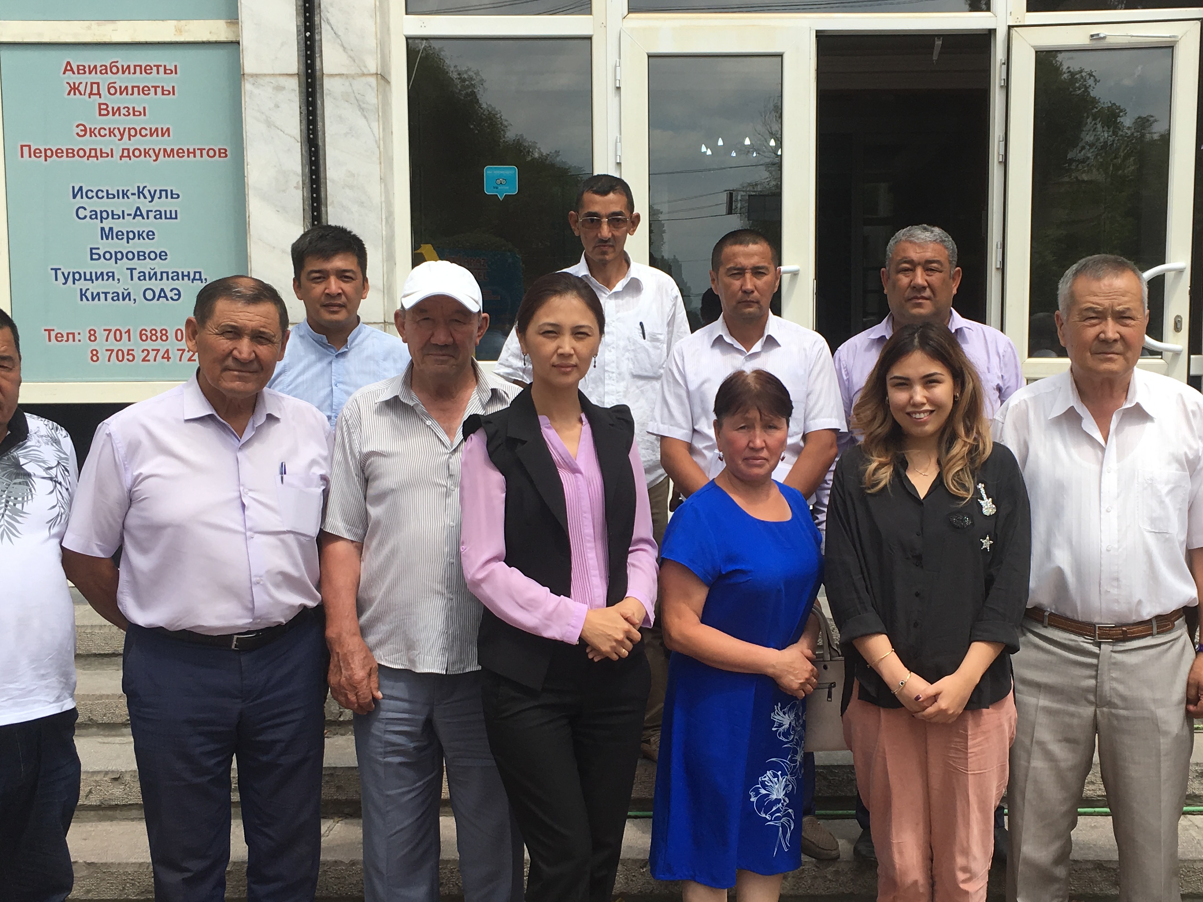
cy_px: 494
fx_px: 1564
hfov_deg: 42.0
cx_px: 688
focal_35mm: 45
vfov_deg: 32.2
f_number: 2.2
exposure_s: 1/1374
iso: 25
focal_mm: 4.15
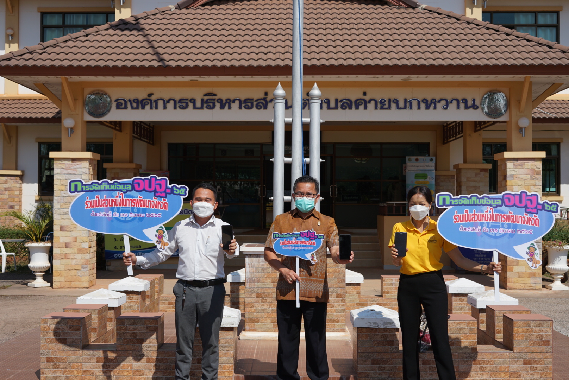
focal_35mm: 50
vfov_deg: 27.0
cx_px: 284
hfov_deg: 39.6
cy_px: 190
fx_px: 791
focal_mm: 50
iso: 100
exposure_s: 1/500
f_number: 7.1
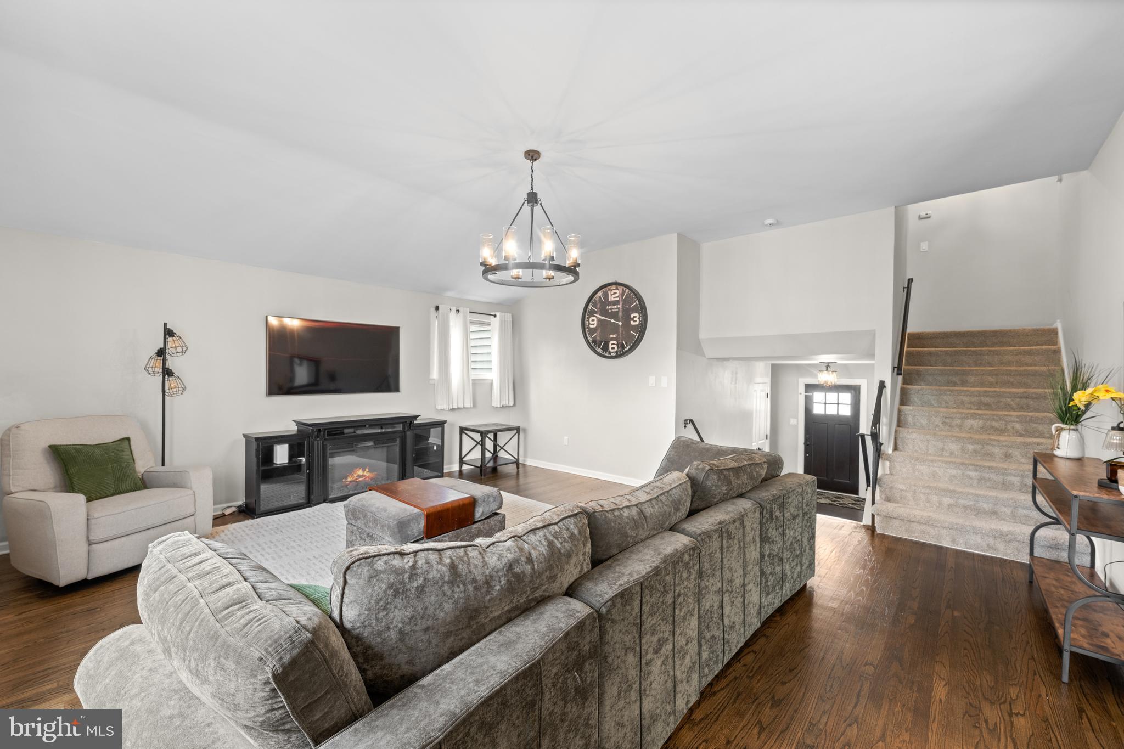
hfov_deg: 104.3
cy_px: 374
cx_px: 562
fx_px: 437
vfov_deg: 81.2
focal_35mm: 14
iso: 500
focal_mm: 14
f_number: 7.1
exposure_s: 1/5
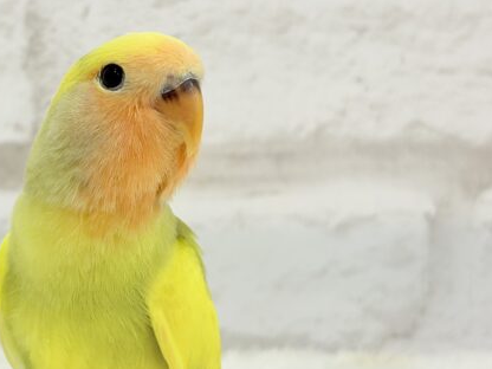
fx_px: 1137
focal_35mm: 80
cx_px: 117
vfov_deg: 18.4
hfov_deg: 24.1
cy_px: 187
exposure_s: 1/50
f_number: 1.6
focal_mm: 5.96
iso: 32
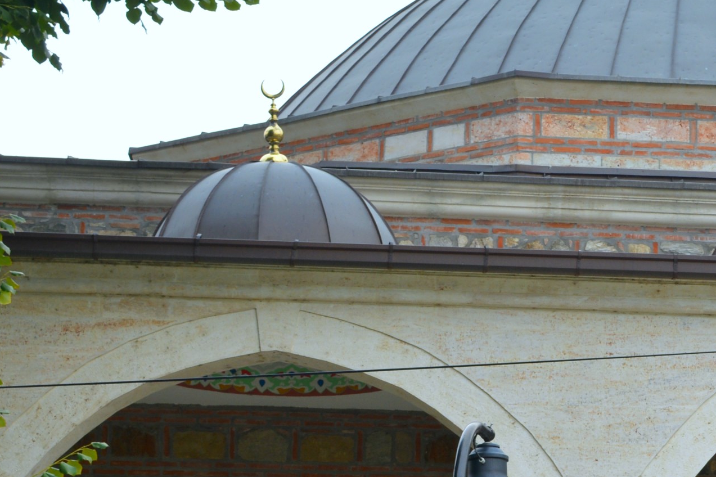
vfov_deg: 10.4
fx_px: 2624
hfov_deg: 14.9
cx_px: 921
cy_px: 380
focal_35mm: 132
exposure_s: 1/100
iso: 100
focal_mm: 28
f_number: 8
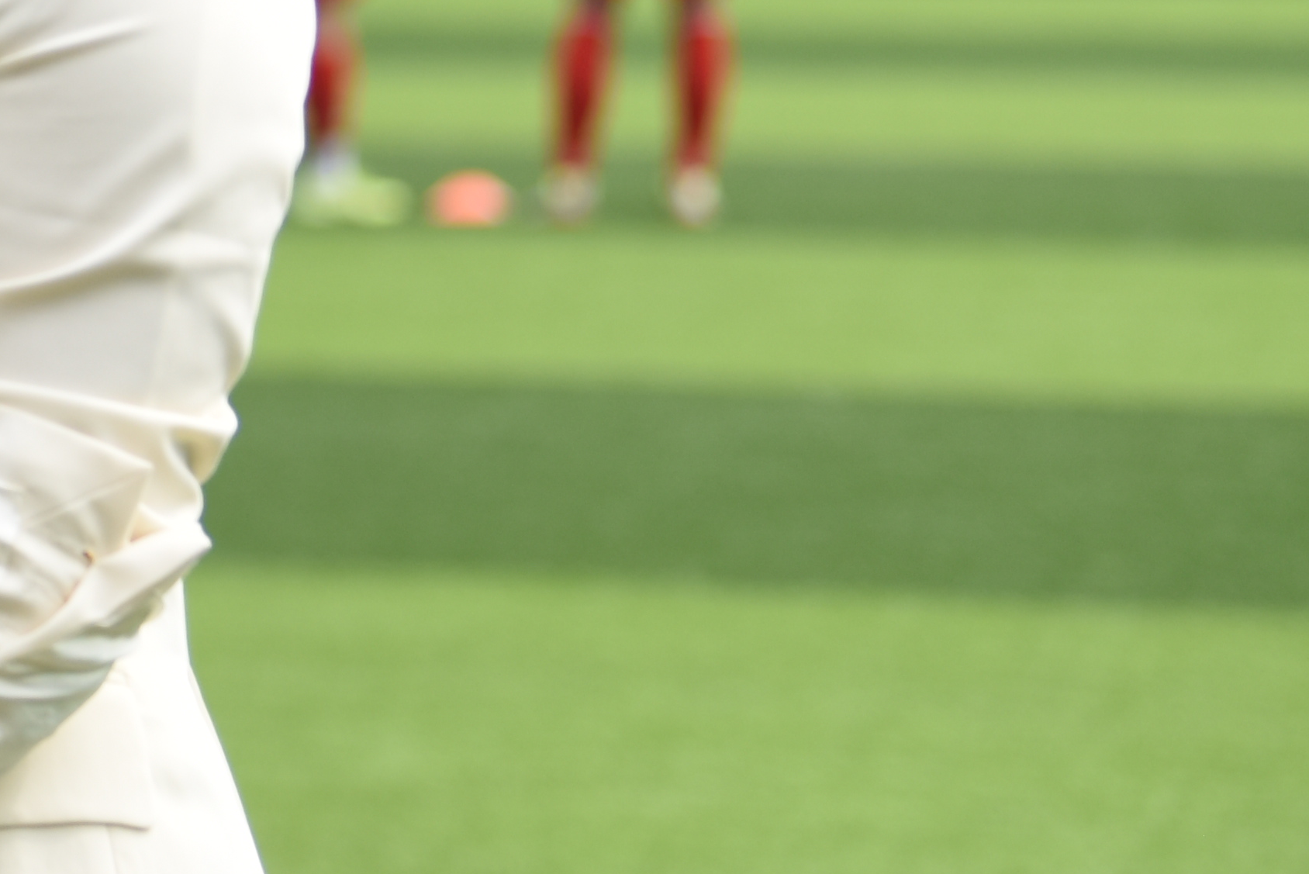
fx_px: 11895
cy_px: -432
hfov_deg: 6.2
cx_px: -961
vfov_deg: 4.2
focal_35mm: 327
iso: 200
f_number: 2.8
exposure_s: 1/1600
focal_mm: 75
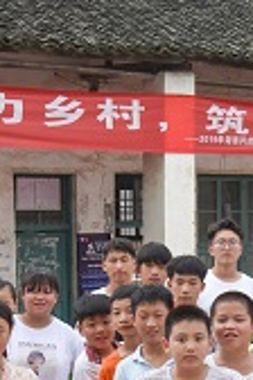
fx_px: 1318
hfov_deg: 10.9
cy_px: 380
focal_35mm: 125
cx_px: 226
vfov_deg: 16.1
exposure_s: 1/500
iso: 1250
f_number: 11
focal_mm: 35
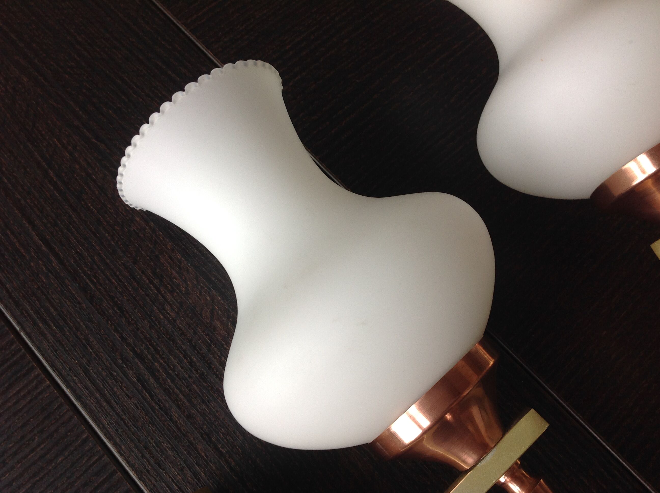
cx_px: 330
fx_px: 666
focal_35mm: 35
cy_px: 246
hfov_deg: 52.7
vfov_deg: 40.6
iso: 64
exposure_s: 1/40
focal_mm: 4.28
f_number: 2.4
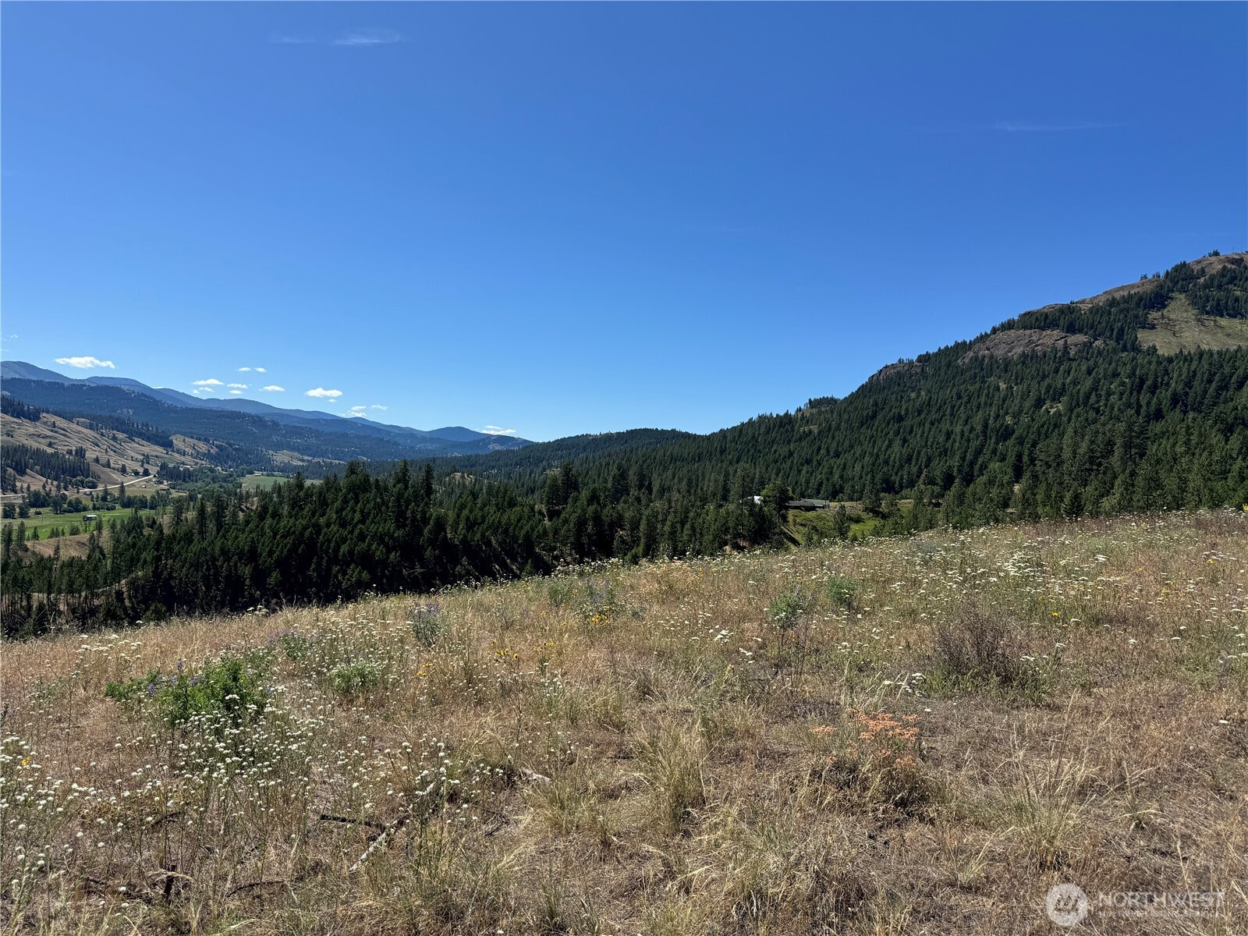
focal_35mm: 24
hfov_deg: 71.6
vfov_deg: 56.8
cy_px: 468
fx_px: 865
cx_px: 624
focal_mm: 6.76
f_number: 1.78
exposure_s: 1/5348
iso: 80
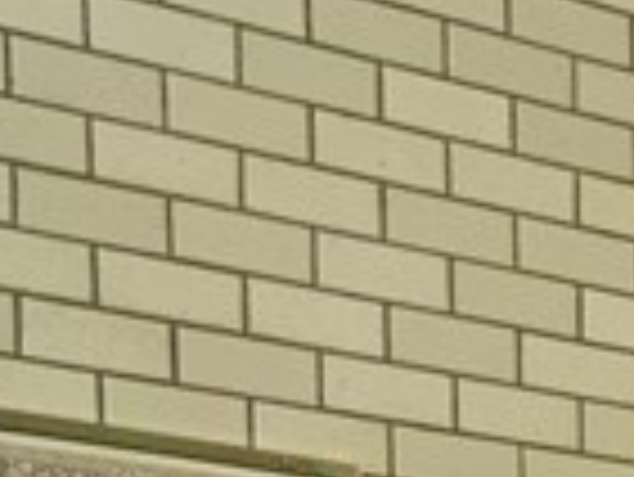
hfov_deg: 10.3
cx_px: 1951
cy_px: 1242
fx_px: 2401
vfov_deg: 9.7
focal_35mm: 131
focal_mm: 9
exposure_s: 1/40
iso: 3200
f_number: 4
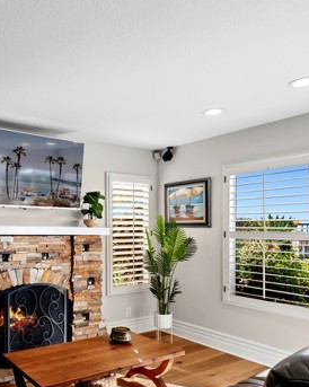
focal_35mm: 28
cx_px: 50
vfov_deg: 61.9
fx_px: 320
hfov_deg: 47.8
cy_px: 223
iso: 200
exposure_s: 1/15
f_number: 9
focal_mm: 16
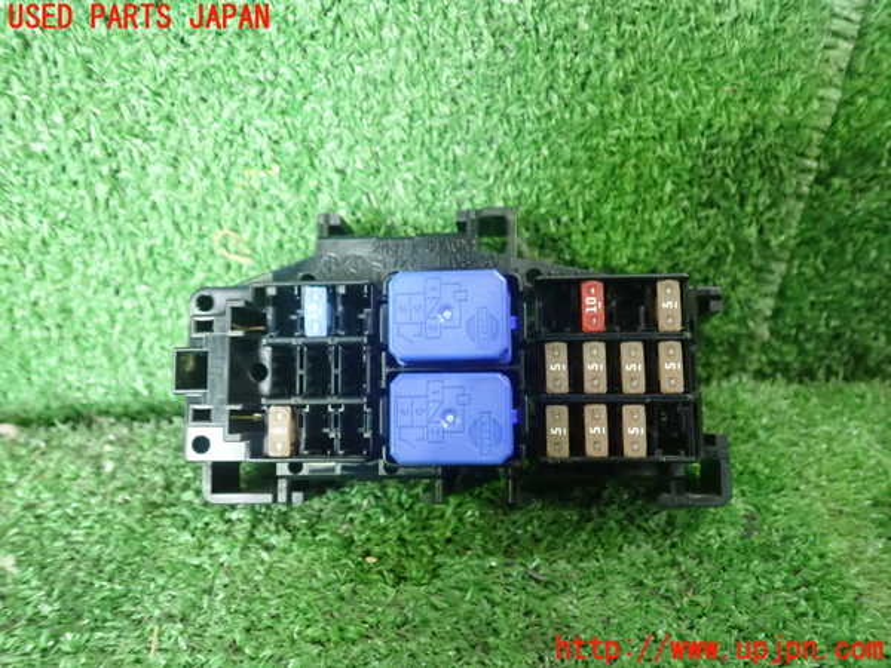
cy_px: 334
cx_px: 446
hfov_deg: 60.0
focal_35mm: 30
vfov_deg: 46.8
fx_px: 772
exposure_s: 1/30
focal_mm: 5.5
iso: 1250
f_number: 2.3
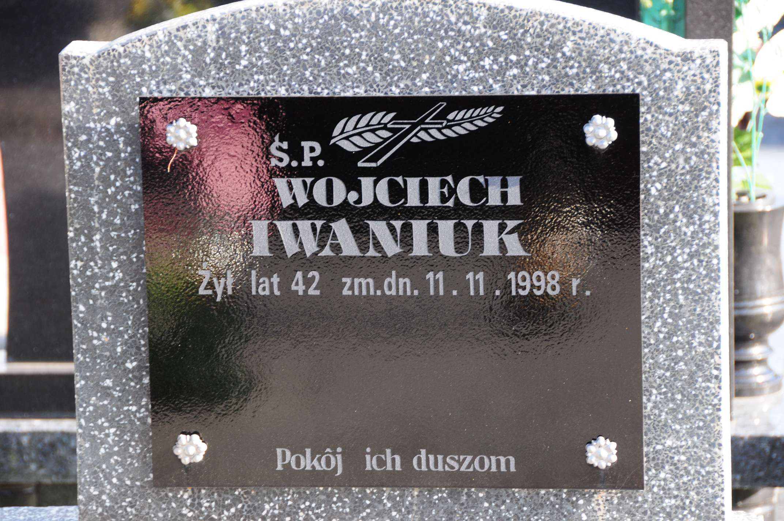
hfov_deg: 10.6
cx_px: 392
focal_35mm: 195
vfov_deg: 7.0
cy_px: 260
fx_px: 4241
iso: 320
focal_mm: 130
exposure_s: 1/125
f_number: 7.1
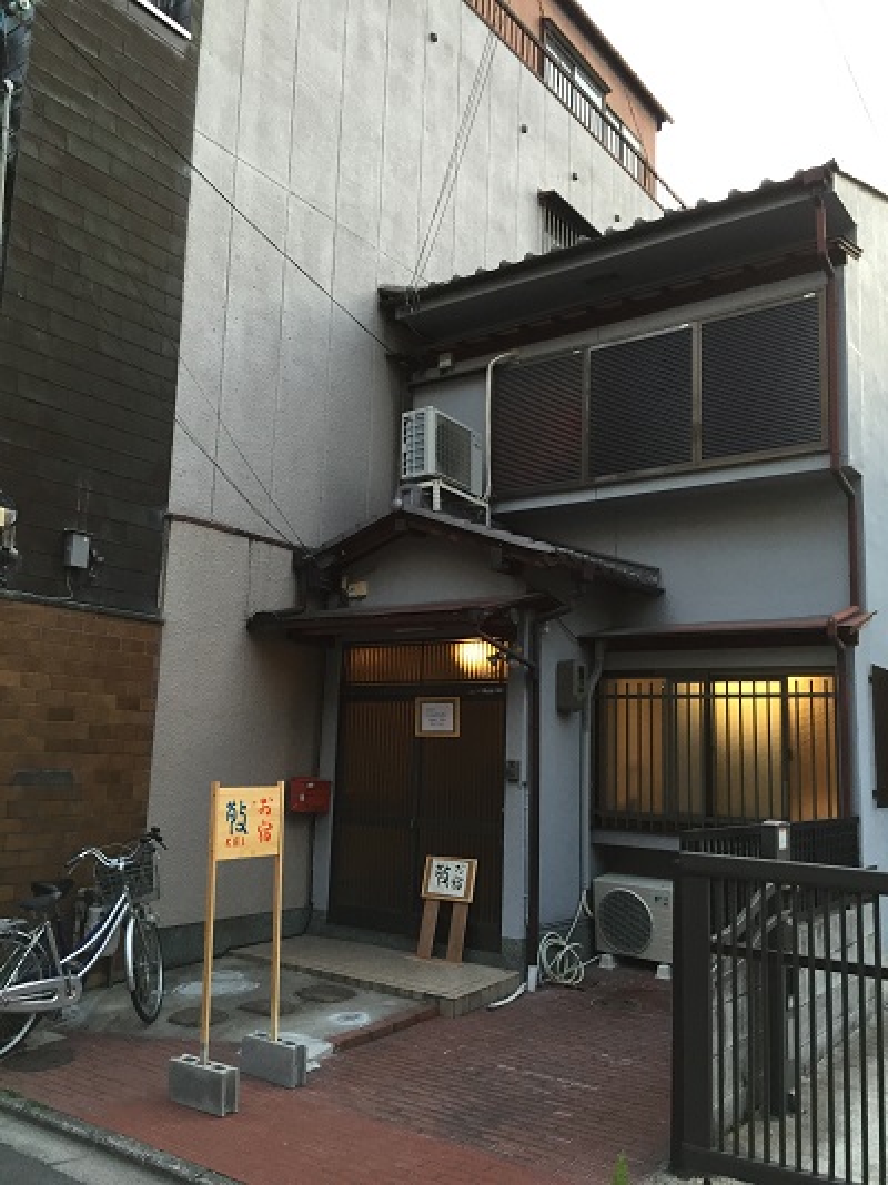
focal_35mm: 29
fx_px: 993
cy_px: 592
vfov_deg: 61.7
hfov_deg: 48.2
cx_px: 444
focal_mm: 4.15
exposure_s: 1/30
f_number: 2.2
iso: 50
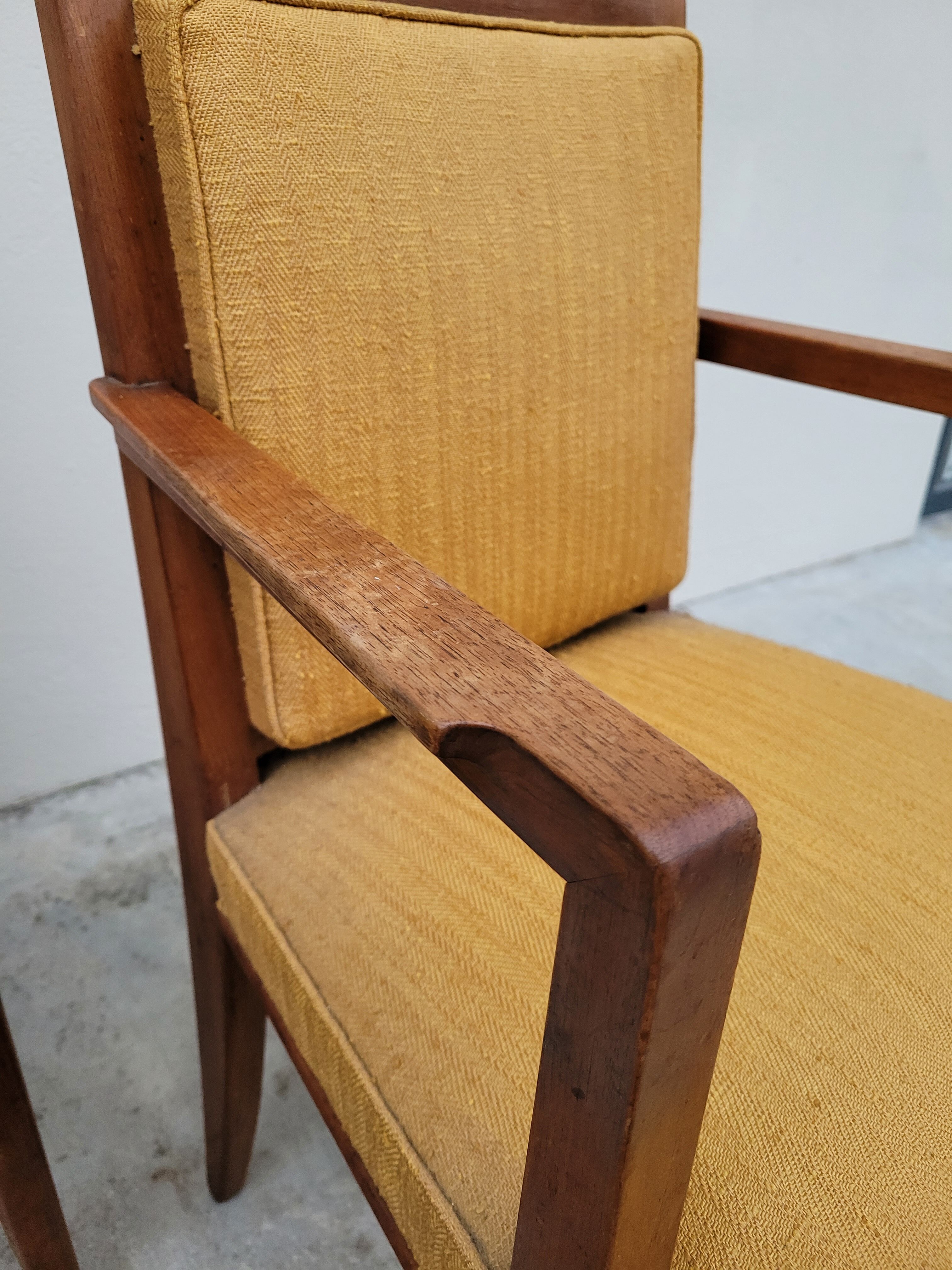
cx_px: 476
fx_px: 953
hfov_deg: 53.1
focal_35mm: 26
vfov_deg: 67.3
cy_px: 635
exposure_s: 1/100
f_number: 1.8
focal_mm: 5.4
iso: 250
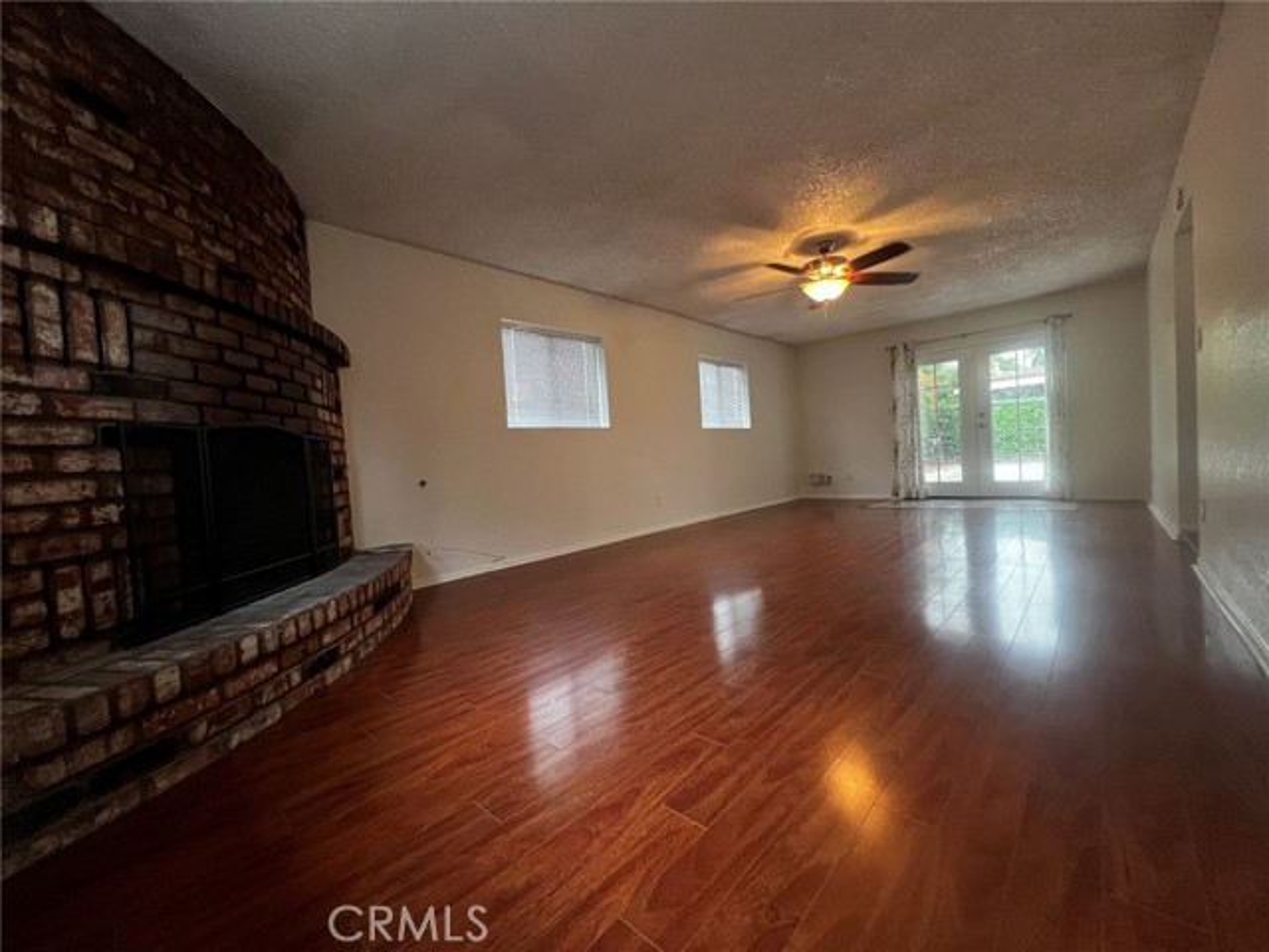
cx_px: 634
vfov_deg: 89.9
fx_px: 477
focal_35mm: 13
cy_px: 476
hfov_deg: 106.2
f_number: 1.8
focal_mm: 1.57
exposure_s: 1/60
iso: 200
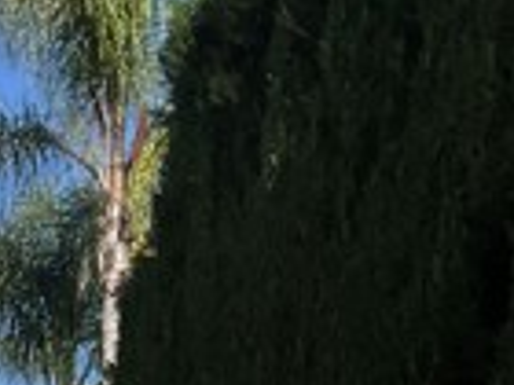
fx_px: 1975
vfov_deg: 10.3
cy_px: 748
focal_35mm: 133
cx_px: -595
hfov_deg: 12.6
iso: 16
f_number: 1.8
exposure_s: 1/4065
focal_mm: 3
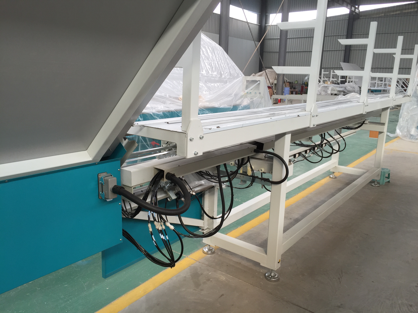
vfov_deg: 48.2
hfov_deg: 61.7
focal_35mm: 29
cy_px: 156
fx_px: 350
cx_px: 209
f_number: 2.2
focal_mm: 4.15
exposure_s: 1/50
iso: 40
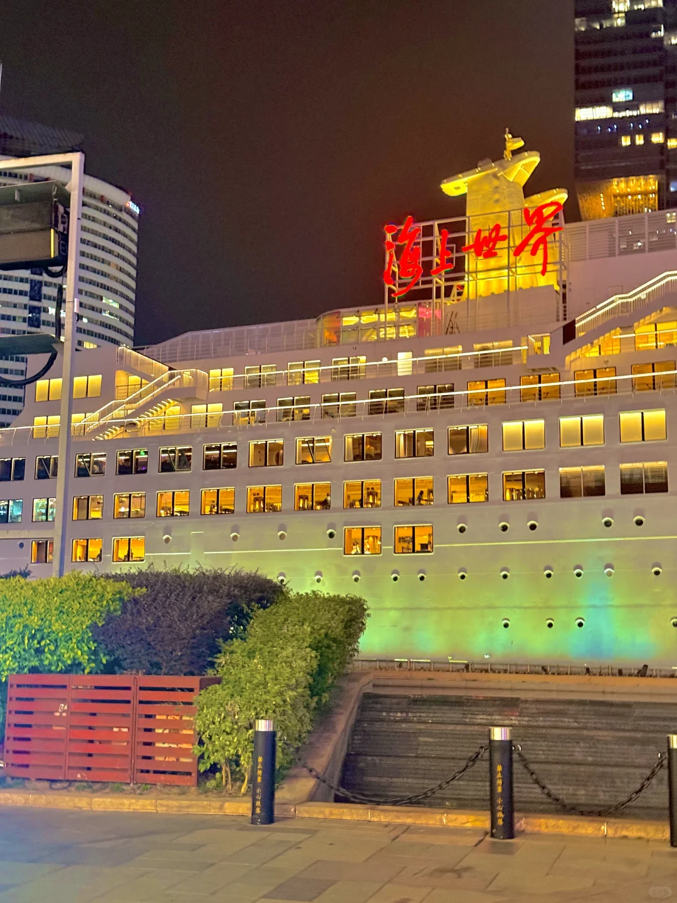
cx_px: 338
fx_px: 1252
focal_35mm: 48
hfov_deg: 30.3
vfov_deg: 39.7
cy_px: 452
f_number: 1.78
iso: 500
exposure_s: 1/33
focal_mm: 6.76
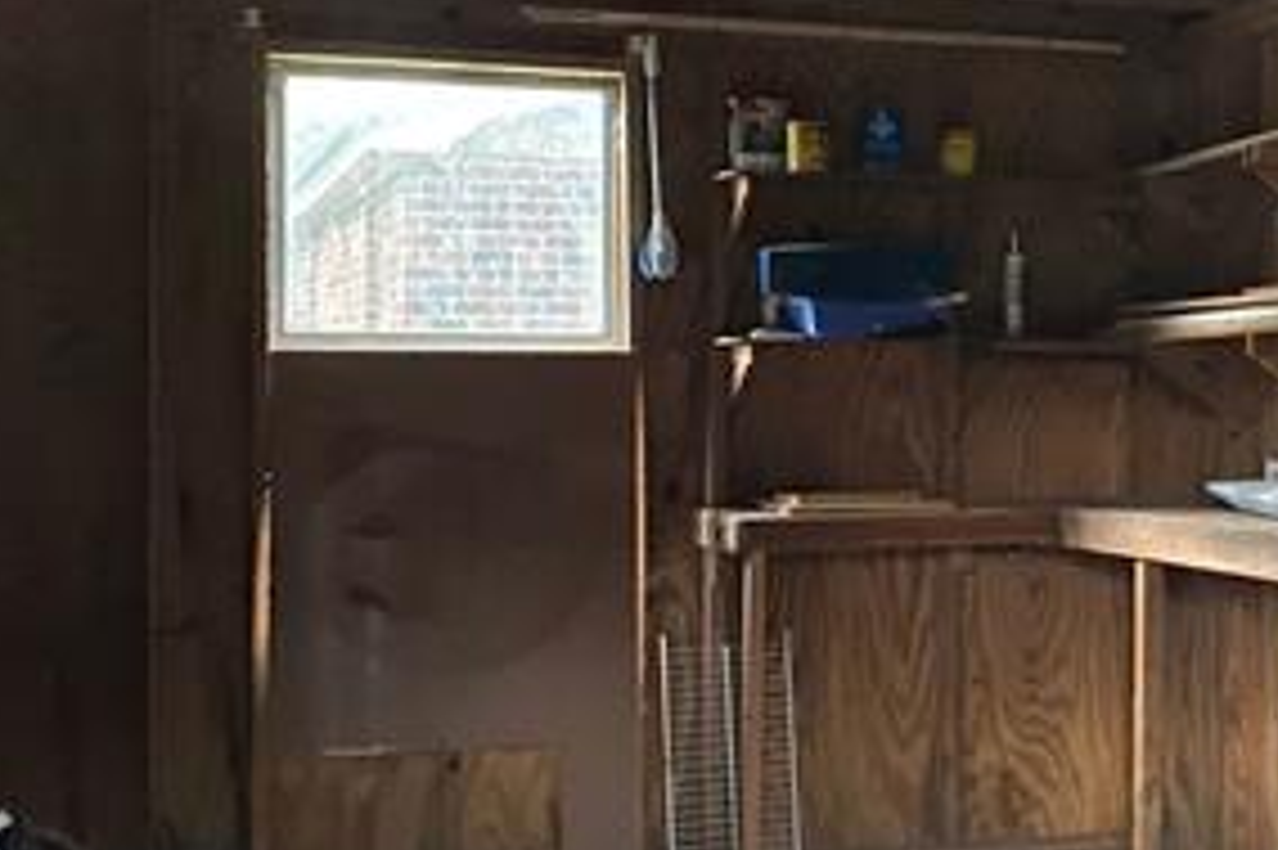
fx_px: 2164
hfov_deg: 31.6
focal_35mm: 61
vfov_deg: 22.2
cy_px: 396
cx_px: 1116
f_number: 1.8
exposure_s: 1/18
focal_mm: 4.25
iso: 1250
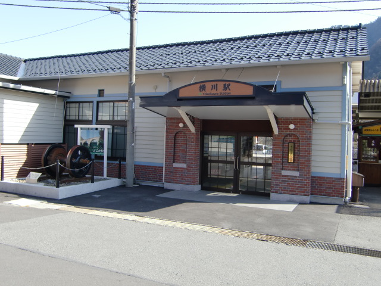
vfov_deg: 42.9
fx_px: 363
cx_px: 190
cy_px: 143
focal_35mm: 33
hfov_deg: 55.4
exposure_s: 1/400
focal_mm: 5.8
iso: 64
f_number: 2.7
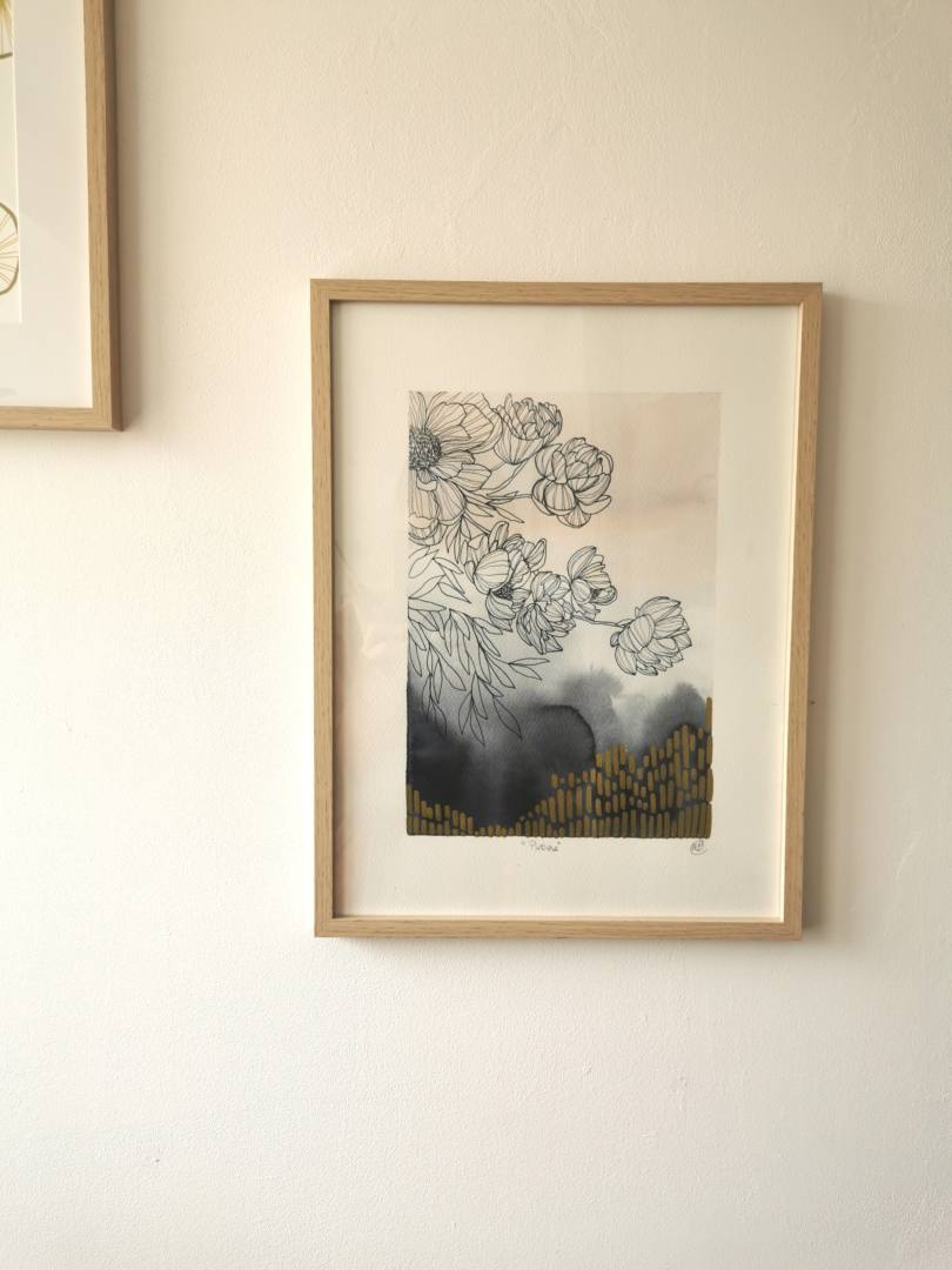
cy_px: 635
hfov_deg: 51.4
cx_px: 476
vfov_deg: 65.3
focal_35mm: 27
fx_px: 990
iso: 64
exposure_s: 1/100
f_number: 1.8
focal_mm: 5.58
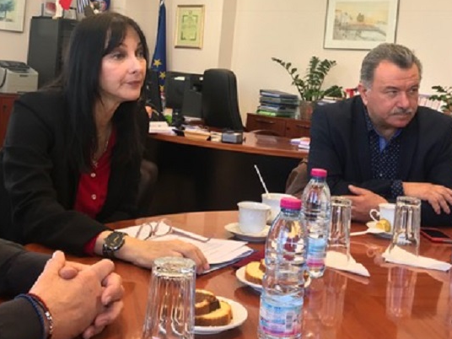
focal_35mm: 47
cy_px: 105
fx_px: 614
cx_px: 260
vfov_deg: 30.6
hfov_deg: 40.3
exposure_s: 1/100
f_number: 1.8
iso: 32
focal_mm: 3.99
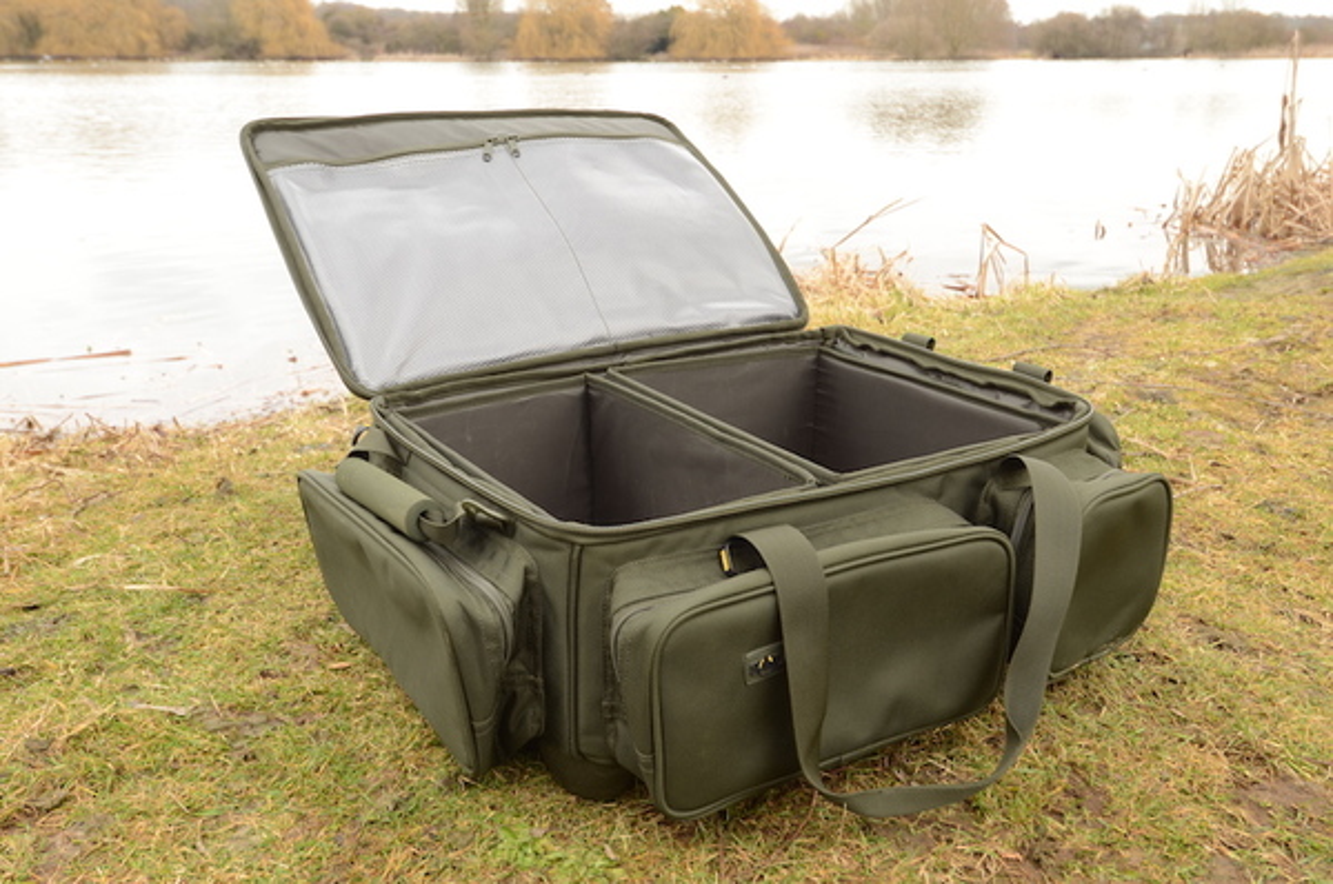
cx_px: 666
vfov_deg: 39.8
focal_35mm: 33
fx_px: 1220
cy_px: 442
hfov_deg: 57.3
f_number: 8
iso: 200
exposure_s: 1/60
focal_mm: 22
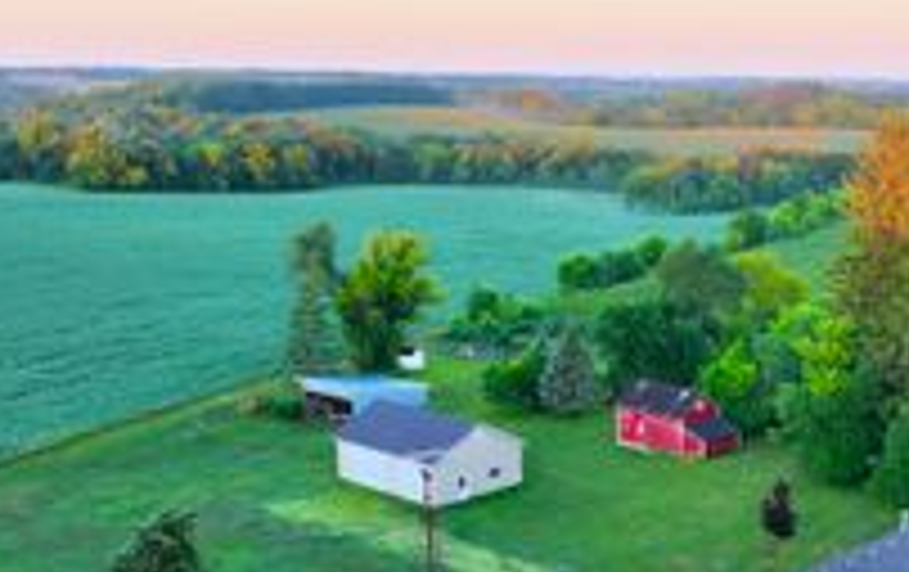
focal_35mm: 54
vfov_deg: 23.3
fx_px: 1340
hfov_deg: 37.0
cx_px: 626
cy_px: 545
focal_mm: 12.29
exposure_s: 1/120
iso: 400
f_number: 2.8
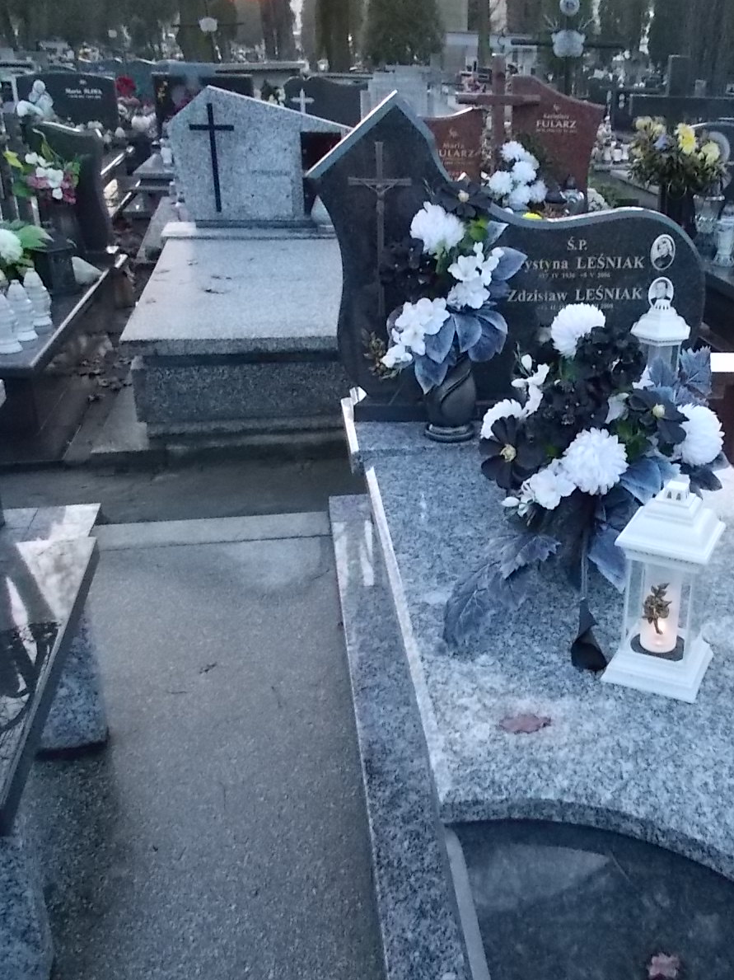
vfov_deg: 52.6
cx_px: 540
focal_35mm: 35
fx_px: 990
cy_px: 490
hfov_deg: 39.7
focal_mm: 4.6
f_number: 3.2
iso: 400
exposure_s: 1/60
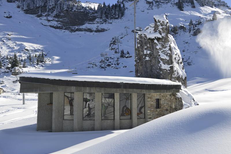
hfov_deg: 54.3
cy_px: 69
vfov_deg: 37.8
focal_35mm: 35
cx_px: 130
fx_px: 225
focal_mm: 31
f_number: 4
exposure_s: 1/1600
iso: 160
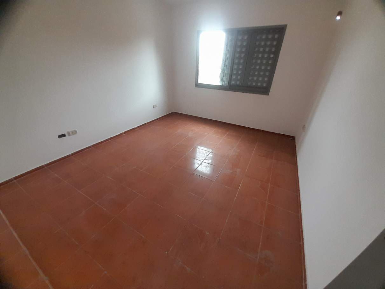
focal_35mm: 13
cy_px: 144
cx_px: 192
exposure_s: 1/50
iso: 160
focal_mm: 1.13
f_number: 2.2
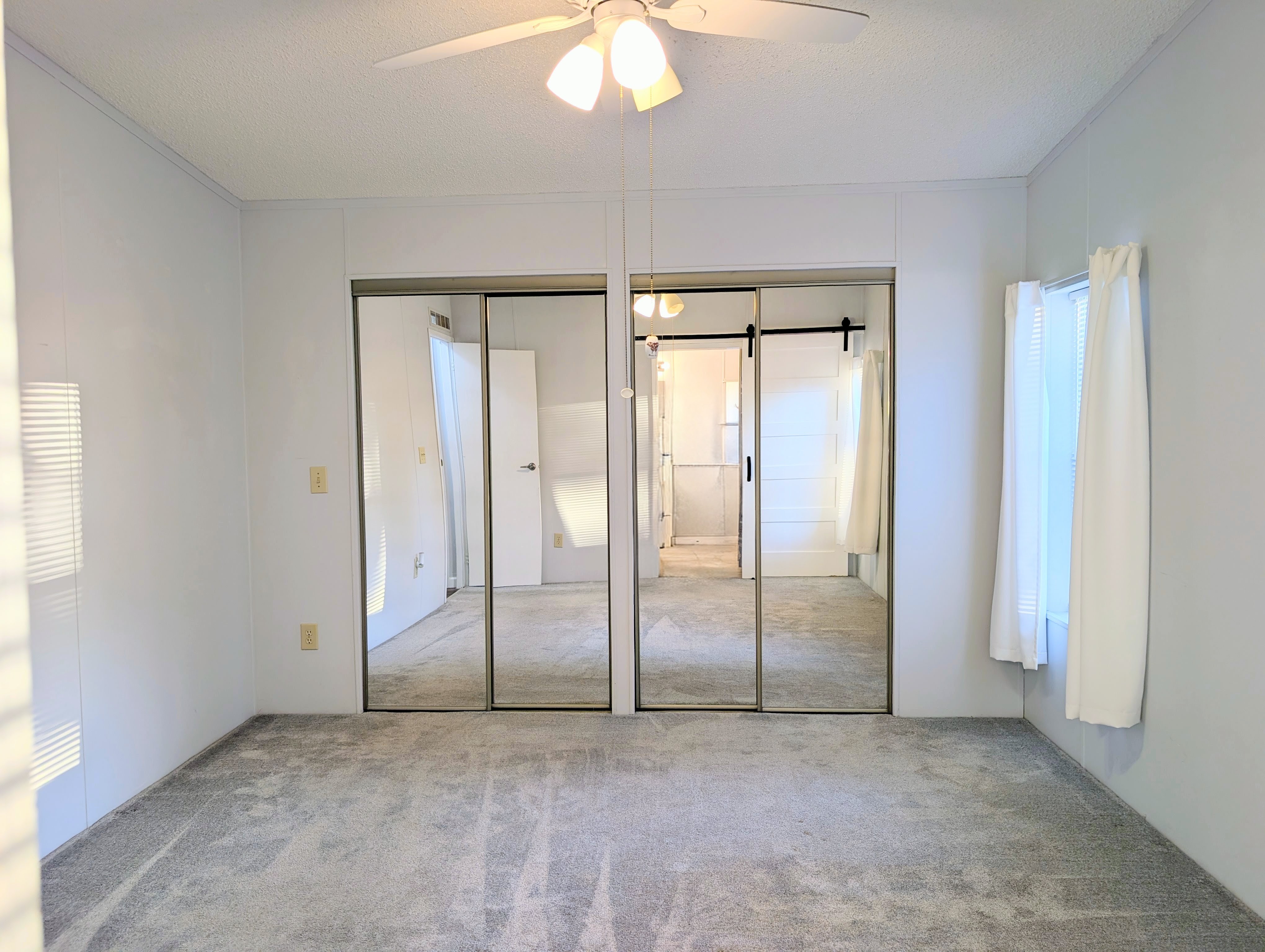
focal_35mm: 24
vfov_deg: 56.9
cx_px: 632
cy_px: 476
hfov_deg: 71.5
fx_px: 878
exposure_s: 1/24
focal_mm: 6.9
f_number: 1.68
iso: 26
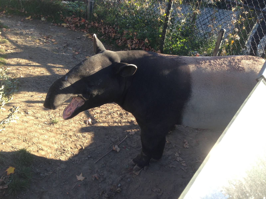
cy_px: 100
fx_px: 254
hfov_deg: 55.4
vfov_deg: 42.9
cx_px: 133
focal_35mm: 33
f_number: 2.4
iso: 50
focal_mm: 4.12
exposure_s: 1/221
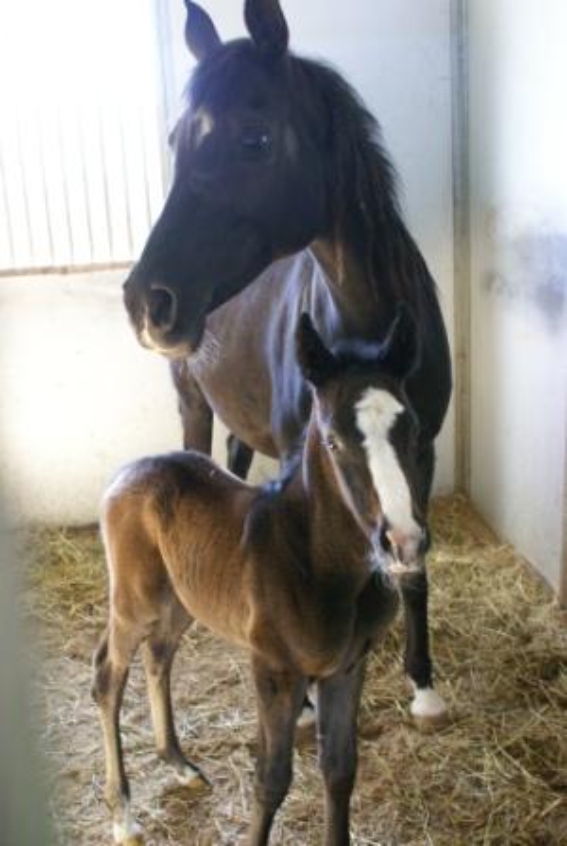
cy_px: 423
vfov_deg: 53.1
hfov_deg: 37.0
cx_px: 284
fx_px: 848
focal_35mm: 36
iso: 800
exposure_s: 1/30
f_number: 4.5
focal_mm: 24
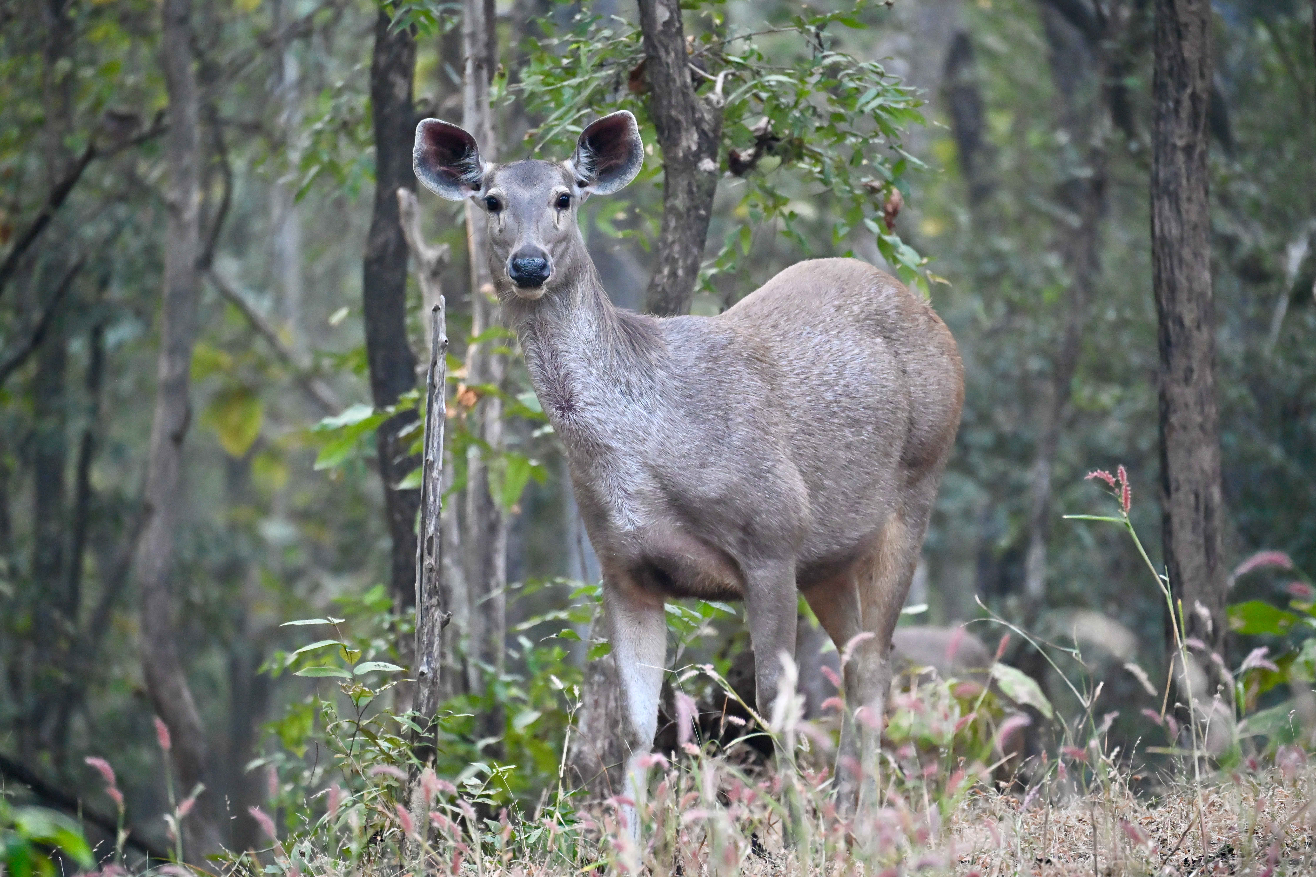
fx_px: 13086
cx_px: 658
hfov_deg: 5.8
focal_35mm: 358
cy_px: 438
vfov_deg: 3.8
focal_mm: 358
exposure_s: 1/250
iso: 7200
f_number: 6.3
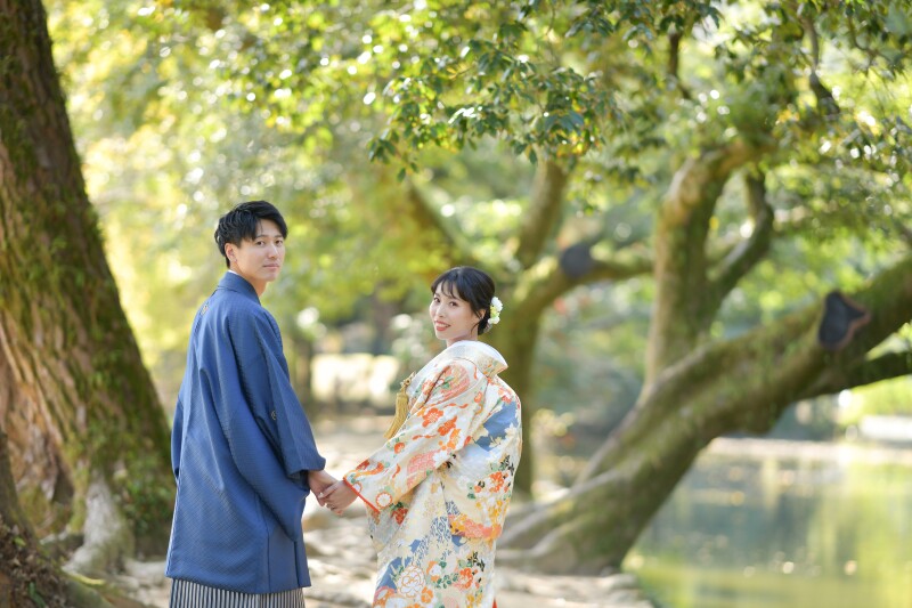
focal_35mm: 105
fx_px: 2659
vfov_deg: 13.0
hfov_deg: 19.5
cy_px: 304
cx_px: 456
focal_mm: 105
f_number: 1.8
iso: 200
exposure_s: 1/800
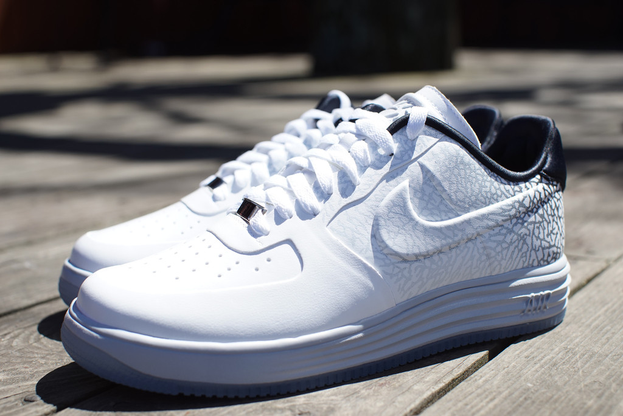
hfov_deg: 39.6
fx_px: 866
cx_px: 312
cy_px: 208
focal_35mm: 50
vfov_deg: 27.0
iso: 200
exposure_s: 1/800
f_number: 5.6
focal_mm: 50
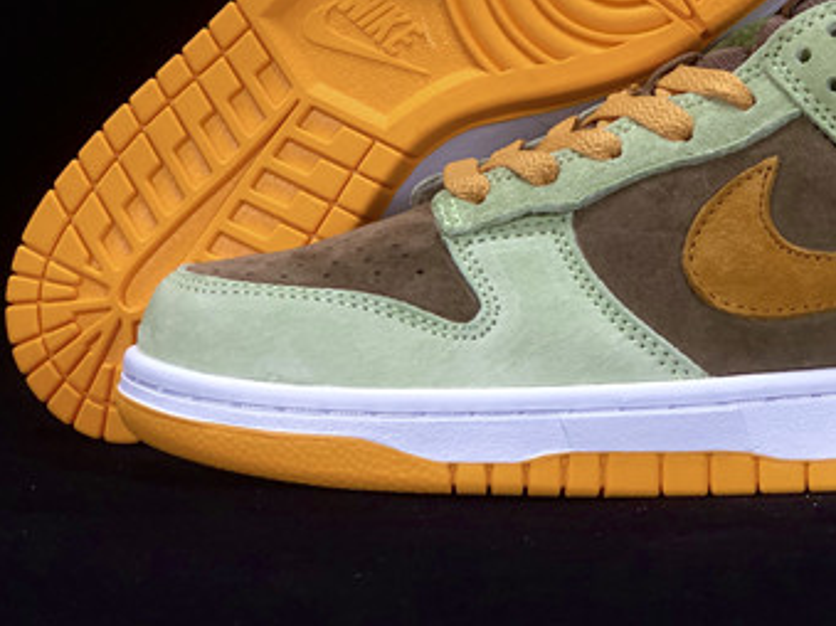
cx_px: 658
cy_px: 79
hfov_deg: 19.3
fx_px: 2438
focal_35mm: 101
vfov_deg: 14.5
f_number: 2.8
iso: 80
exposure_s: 1/30
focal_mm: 6.6
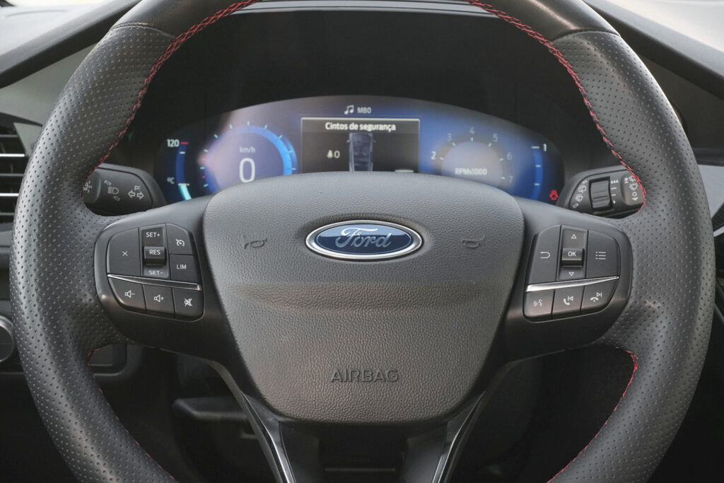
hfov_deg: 29.7
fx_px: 1368
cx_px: 362
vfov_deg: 20.0
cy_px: 242
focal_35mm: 68
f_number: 8
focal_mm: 45
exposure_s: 1/125
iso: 2000
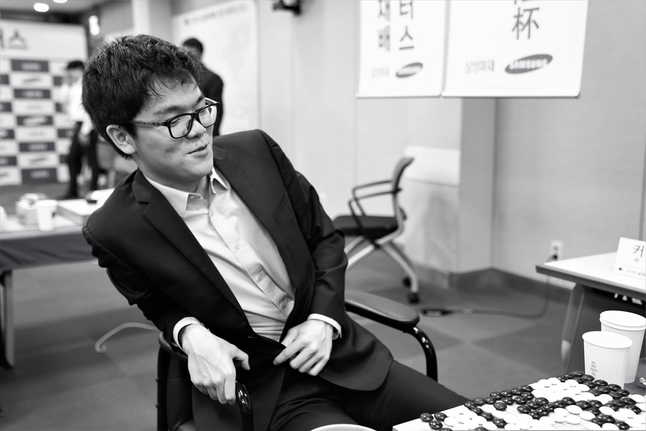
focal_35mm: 38
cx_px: 323
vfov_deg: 35.1
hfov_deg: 50.7
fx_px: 682
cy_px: 216
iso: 160
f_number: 2.8
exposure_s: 1/40
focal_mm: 38
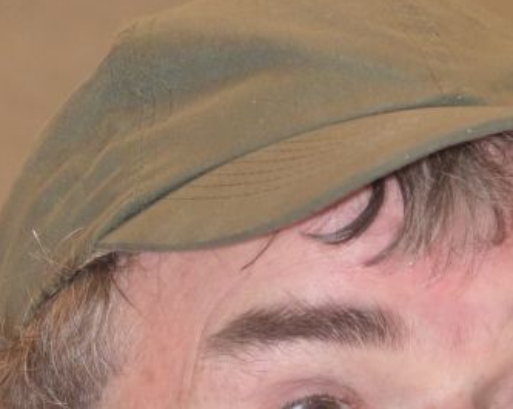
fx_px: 4400
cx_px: 490
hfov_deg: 6.7
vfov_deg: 5.3
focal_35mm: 290
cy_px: 551
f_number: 2.8
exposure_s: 1/125
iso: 400
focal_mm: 20.9
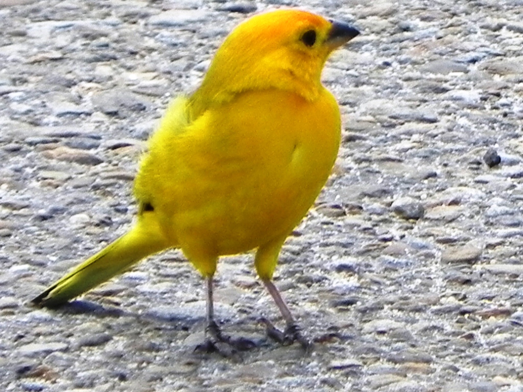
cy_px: 196
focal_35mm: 605
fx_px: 9141
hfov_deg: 3.3
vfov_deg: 2.5
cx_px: 262
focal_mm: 107.6
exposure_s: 1/351
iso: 160
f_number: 5.6
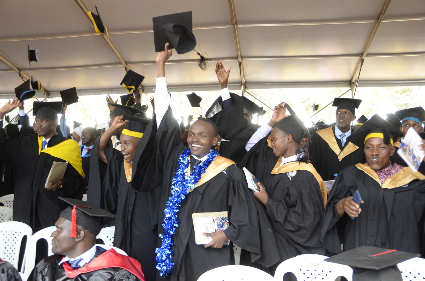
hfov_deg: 57.3
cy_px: 140
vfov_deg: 39.8
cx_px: 212
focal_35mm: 33
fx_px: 389
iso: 640
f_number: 3.8
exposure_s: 1/200
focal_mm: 22
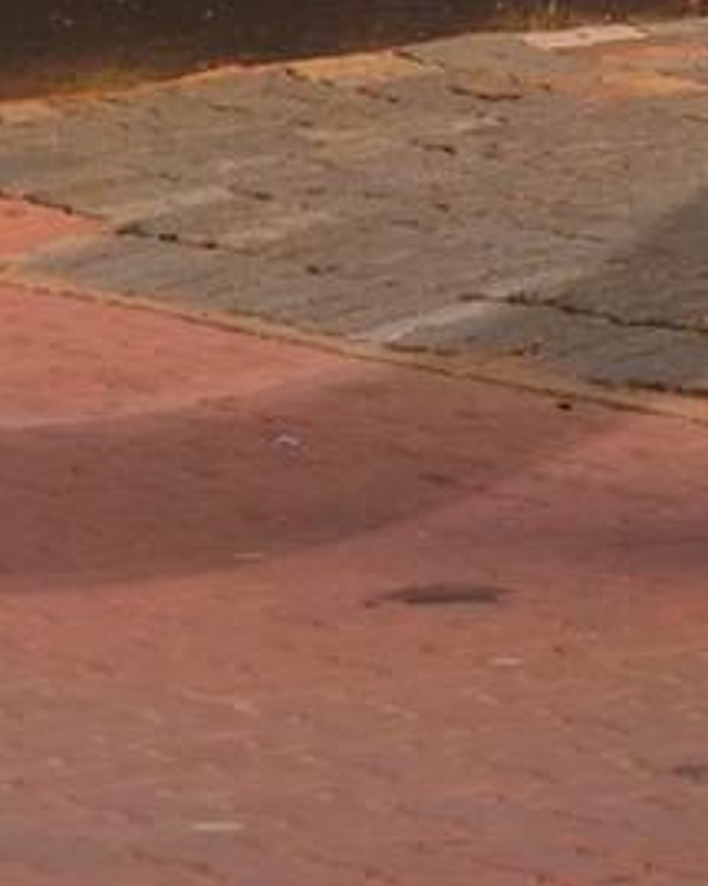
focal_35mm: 279
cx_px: -56
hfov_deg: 5.5
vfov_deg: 6.7
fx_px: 7312
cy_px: -781
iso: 800
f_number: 9
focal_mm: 50
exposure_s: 1/800
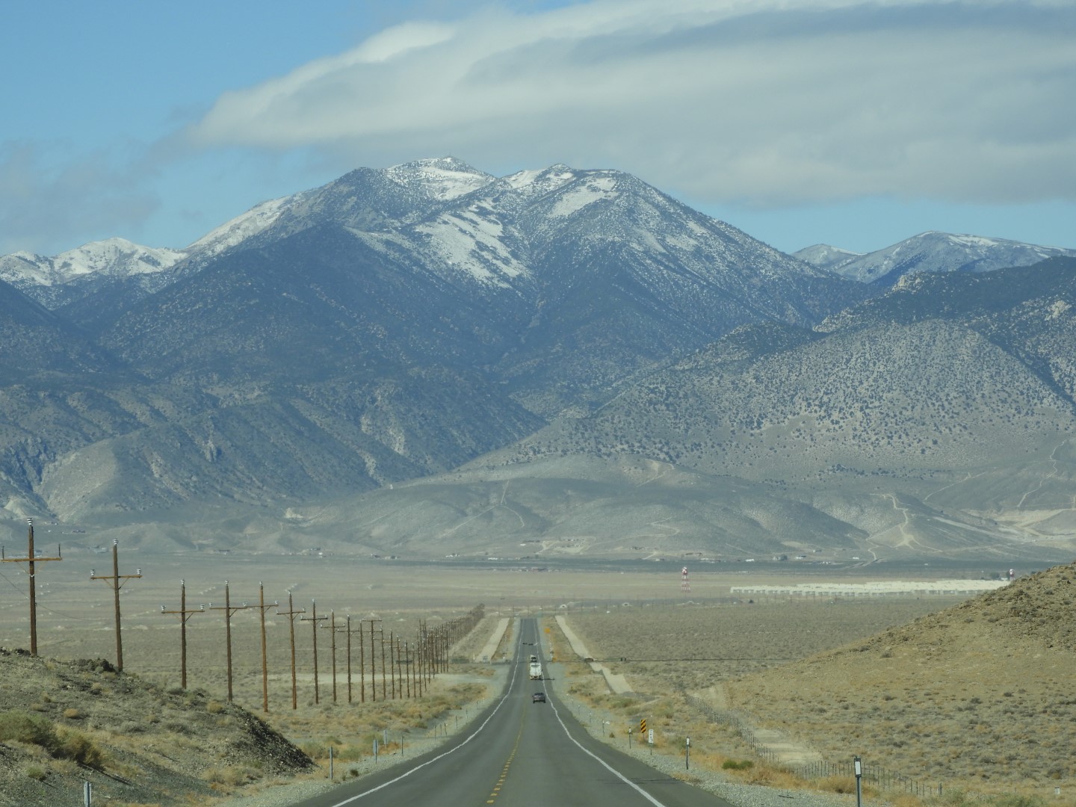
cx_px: 538
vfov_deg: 7.4
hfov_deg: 9.9
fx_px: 6217
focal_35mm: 200
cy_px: 404
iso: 100
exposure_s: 1/800
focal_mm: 35.8
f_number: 5.3
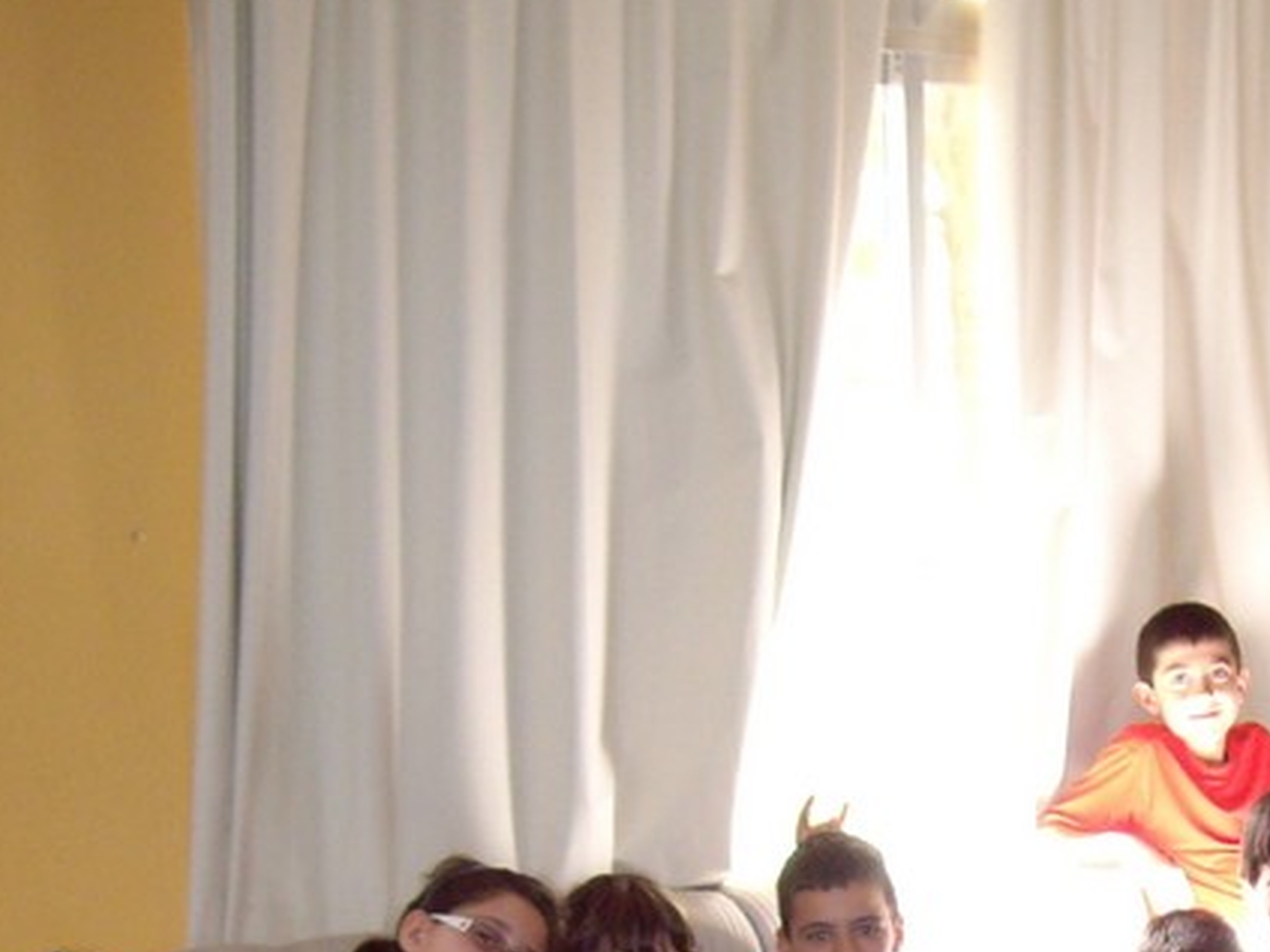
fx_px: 3374
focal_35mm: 92
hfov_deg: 20.8
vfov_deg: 15.6
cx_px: 1180
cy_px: 1084
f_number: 2.7
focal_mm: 6.2
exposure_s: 1/40
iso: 200
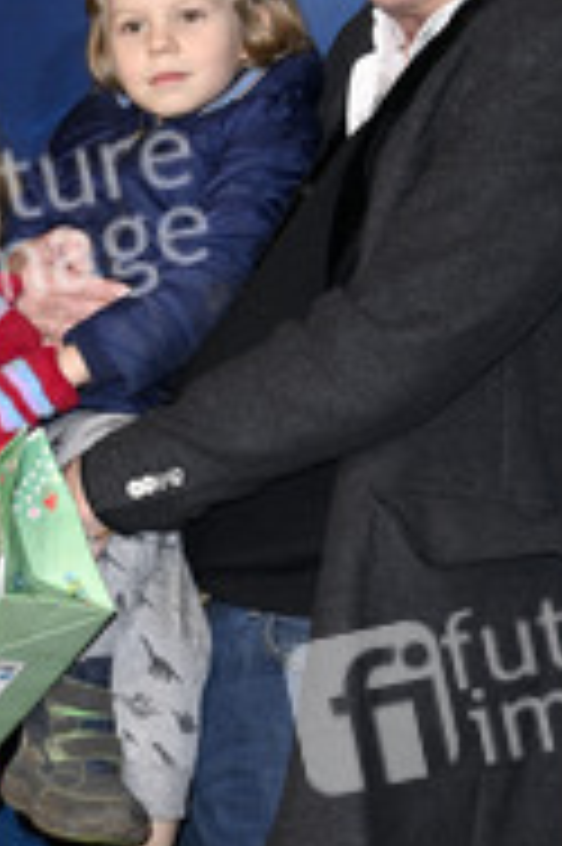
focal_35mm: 145
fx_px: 3401
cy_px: 464
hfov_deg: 9.4
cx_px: 108
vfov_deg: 14.2
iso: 1250
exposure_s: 1/250
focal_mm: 68
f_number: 5.6
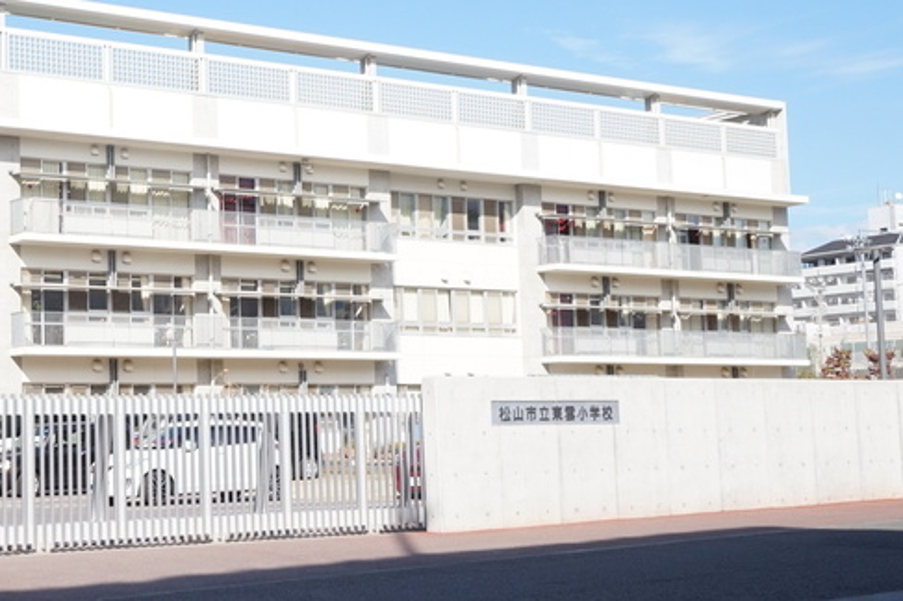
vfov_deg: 22.6
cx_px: 91
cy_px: 293
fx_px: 1504
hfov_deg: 31.8
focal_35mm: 60
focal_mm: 18
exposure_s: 1/160
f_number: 11
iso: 200
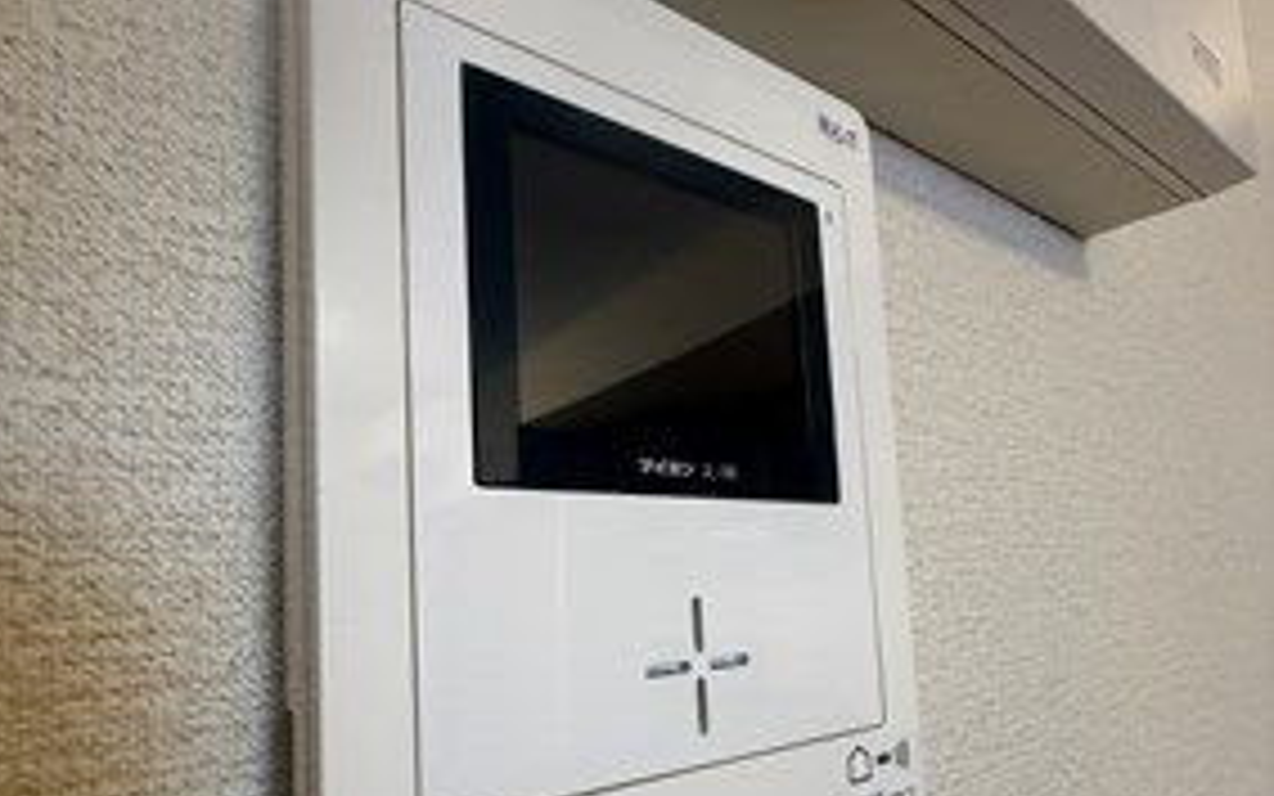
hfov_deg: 82.2
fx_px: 729
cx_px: 603
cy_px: 535
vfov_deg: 56.0
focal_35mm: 21
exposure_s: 1/100
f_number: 2.2
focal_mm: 2.22
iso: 200
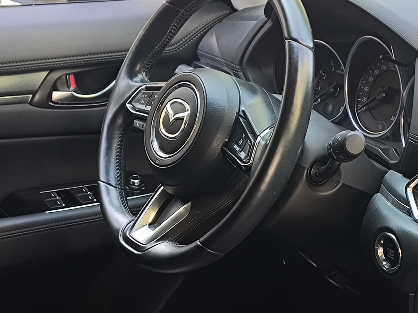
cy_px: 292
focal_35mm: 90
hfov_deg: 21.5
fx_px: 1087
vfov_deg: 16.2
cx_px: 345
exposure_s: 1/100
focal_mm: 5.35
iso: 100
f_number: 1.7
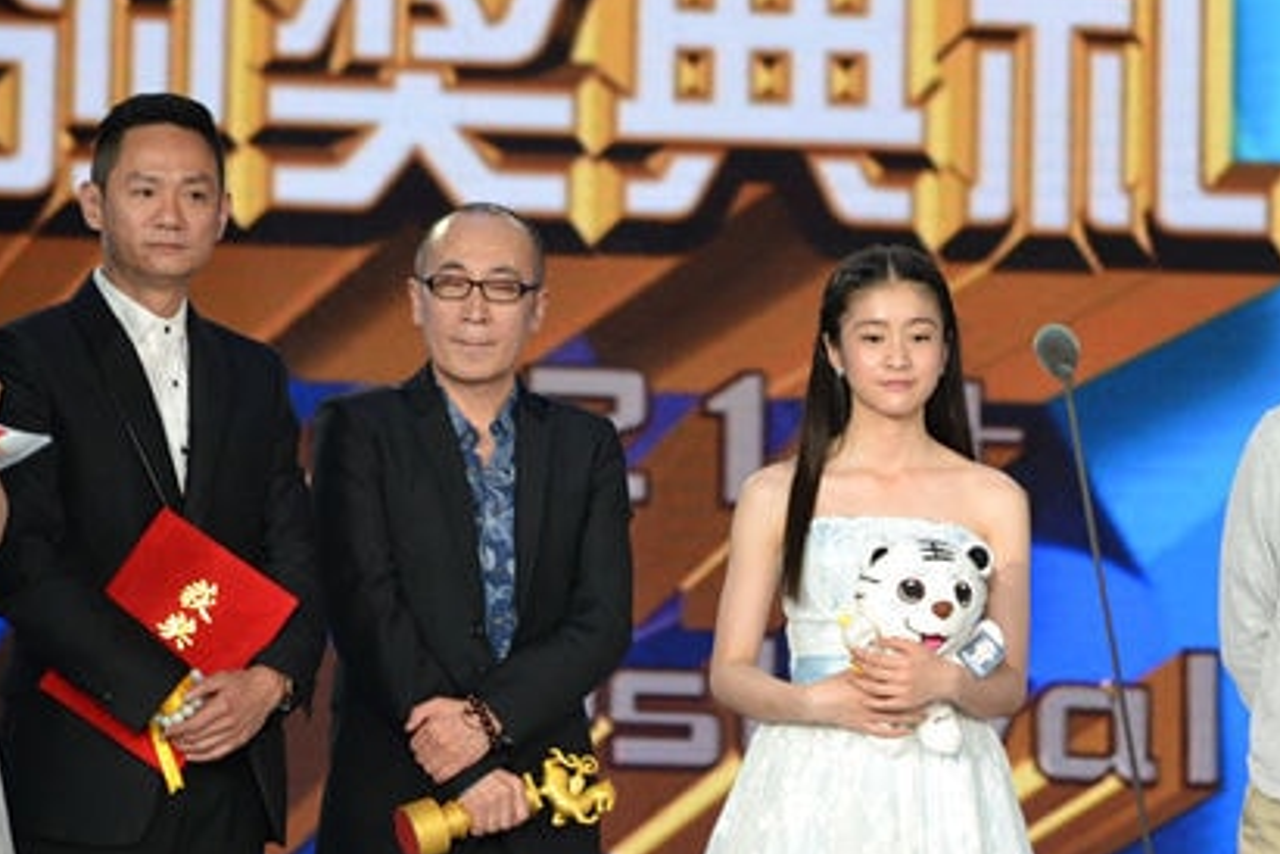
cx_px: 913
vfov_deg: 3.4
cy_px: 351
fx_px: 14541
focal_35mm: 409
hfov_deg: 5.0
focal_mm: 140
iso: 900
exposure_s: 1/125
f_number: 4.8
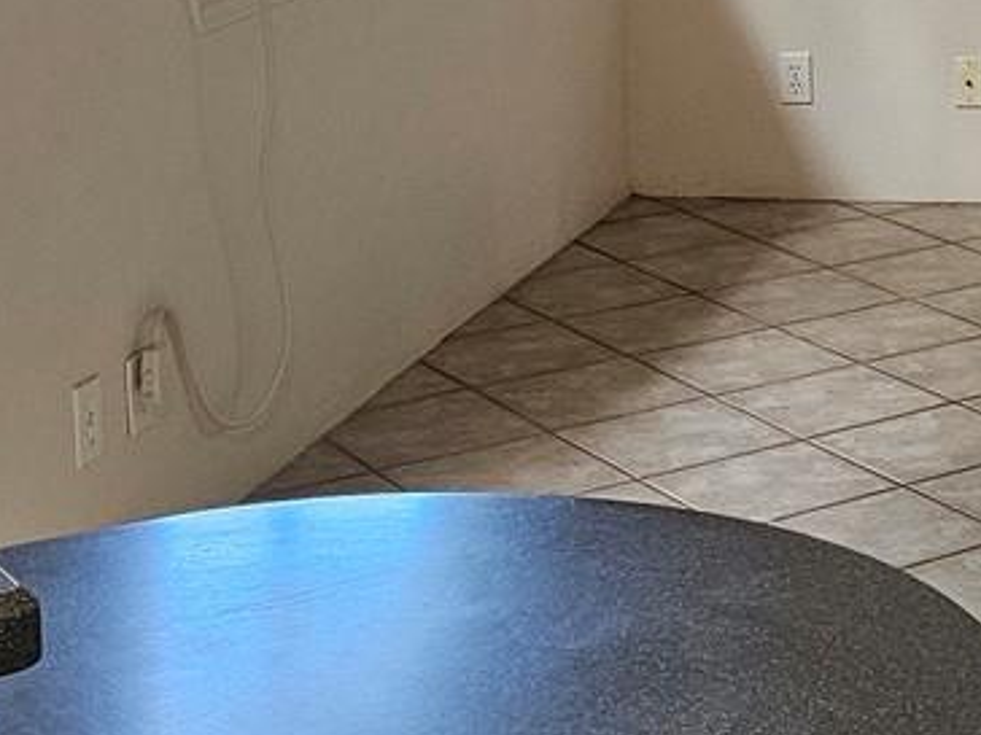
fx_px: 2862
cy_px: -83
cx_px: 1350
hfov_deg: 17.9
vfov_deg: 14.3
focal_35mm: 101
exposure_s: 1/120
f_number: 1.7
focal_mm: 6.3
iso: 250
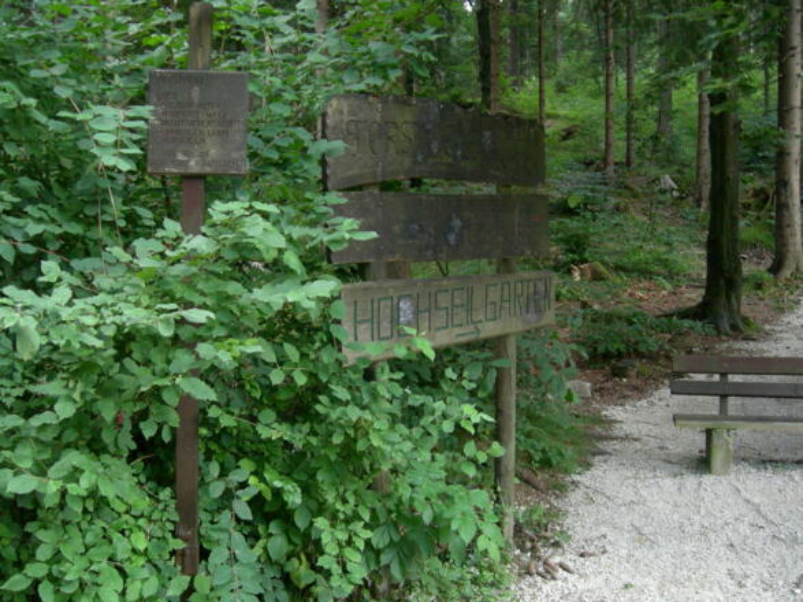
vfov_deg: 39.6
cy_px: 301
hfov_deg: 51.4
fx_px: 835
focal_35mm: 36
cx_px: 402
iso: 200
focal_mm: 7.5
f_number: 3.8
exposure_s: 1/32.6
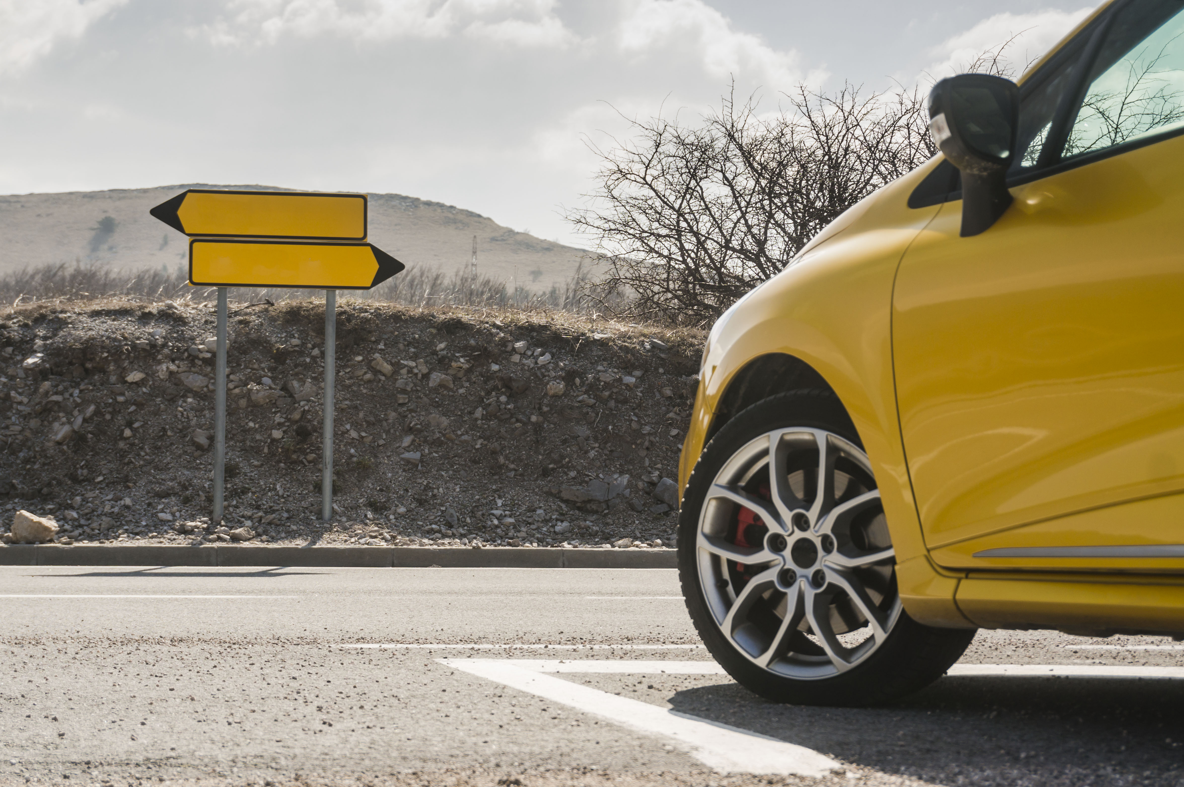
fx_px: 2168
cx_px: 592
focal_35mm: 66
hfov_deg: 30.5
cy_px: 394
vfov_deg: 20.6
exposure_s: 1/160
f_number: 5.6
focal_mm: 44
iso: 100
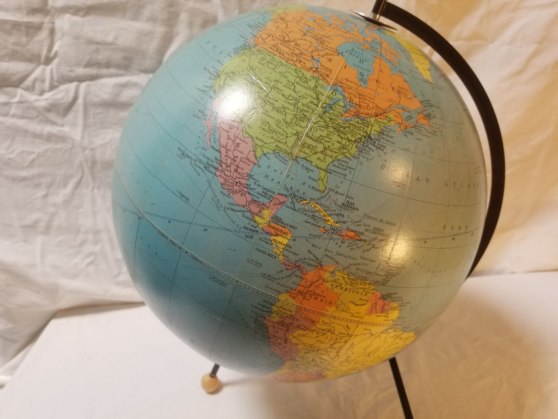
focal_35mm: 26
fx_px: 419
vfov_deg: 53.1
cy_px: 210
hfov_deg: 67.3
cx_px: 279
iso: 50
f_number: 1.7
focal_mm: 4.25
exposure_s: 1/161
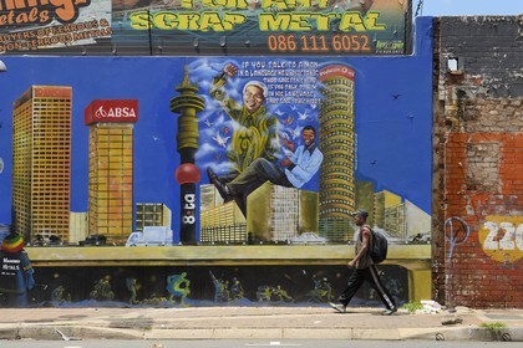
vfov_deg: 19.5
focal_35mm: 70
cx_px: 262
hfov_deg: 28.8
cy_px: 174
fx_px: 1017
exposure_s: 1/400
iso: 400
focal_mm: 70
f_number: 11
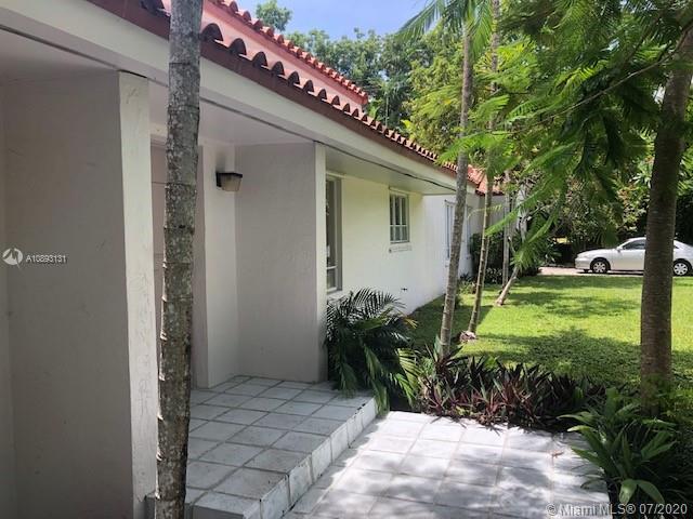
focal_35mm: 28
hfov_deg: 63.4
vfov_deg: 49.7
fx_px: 561
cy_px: 260
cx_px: 346
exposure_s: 1/365
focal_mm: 3.99
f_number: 1.8
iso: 20
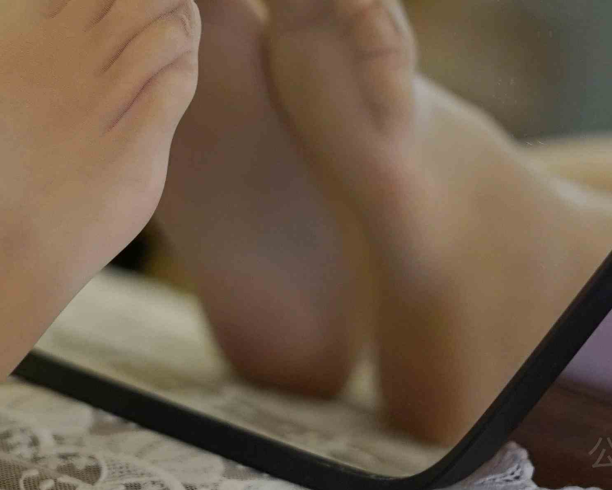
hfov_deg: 14.3
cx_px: 168
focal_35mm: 134
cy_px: 3
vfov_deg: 11.4
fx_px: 2427
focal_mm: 50
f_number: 2
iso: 2000
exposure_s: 1/250
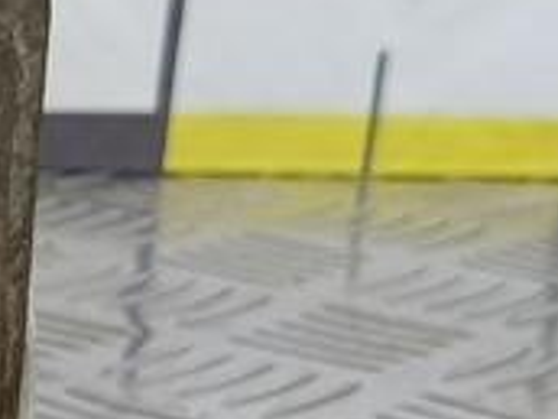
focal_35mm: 137
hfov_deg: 12.1
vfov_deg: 10.4
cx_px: -688
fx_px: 2208
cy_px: 633
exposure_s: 1/50
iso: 80
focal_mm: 4.11
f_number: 1.6
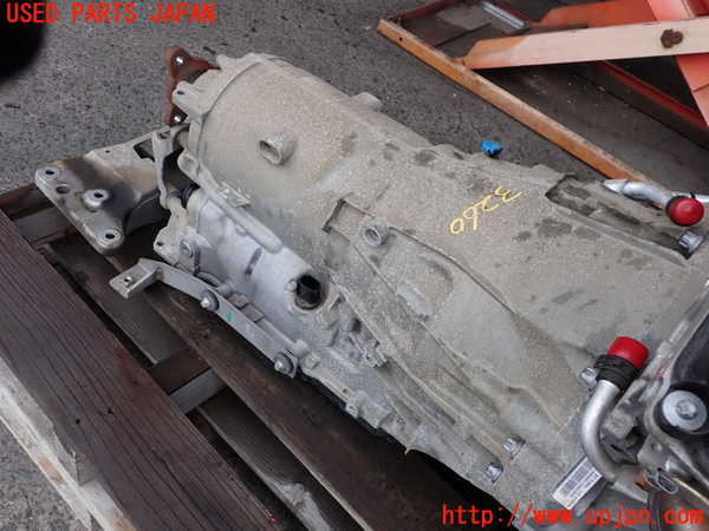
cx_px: 354
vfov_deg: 46.8
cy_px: 266
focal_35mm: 30
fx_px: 614
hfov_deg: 60.0
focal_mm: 5.4
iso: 100
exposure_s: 1/160
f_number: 3.2
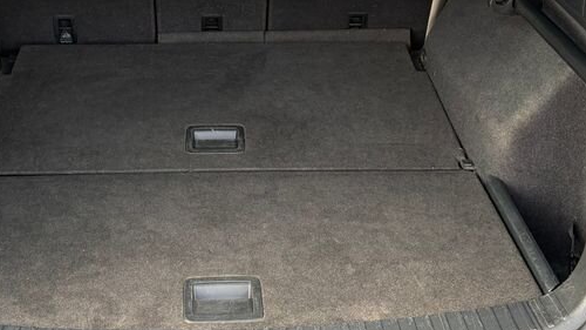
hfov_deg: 35.9
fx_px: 901
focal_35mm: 58
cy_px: -2
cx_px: 237
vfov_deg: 20.1
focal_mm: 5.96
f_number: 1.6
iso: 125
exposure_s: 1/243
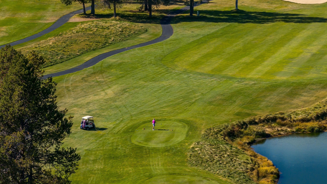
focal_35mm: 181
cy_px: 100
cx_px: 163
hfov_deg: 11.9
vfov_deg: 6.7
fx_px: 1569
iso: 100
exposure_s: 1/800
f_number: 3.4
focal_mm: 30.71
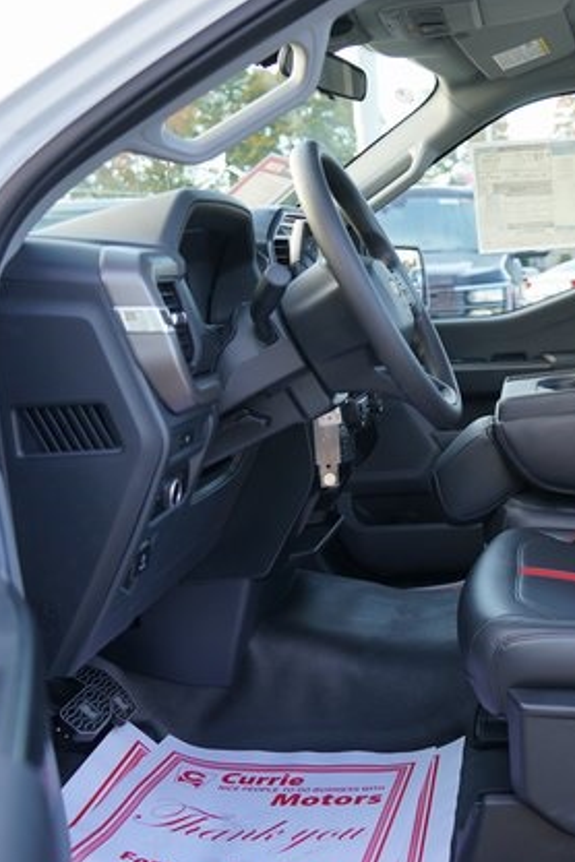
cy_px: 433
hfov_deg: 27.9
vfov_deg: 42.7
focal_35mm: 46
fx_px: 1102
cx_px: 540
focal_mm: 30
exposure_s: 1/60
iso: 125
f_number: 4
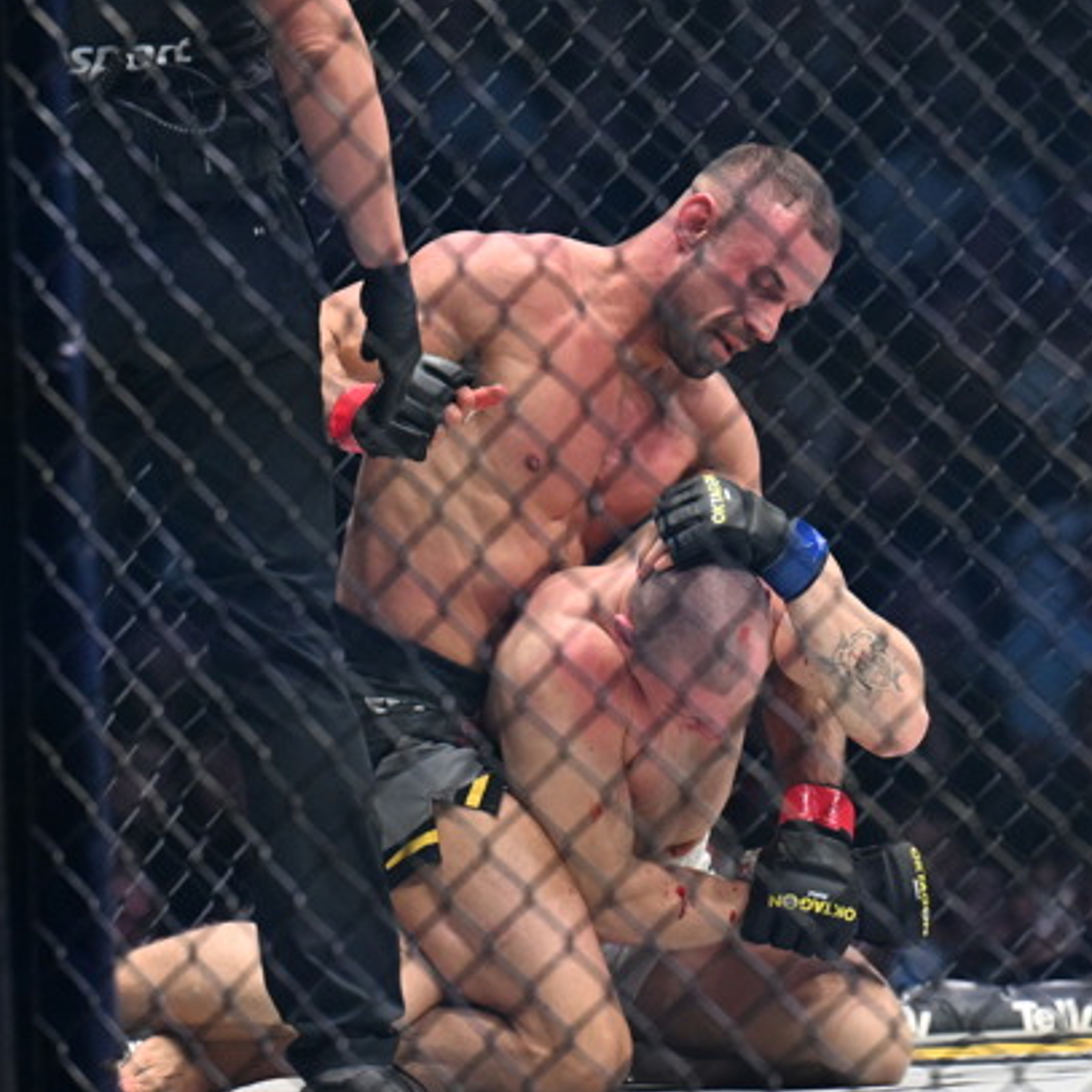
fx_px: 15418
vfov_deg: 4.1
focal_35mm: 432
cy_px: 604
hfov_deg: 4.1
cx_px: 789
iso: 5000
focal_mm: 200
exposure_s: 1/2000
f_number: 4
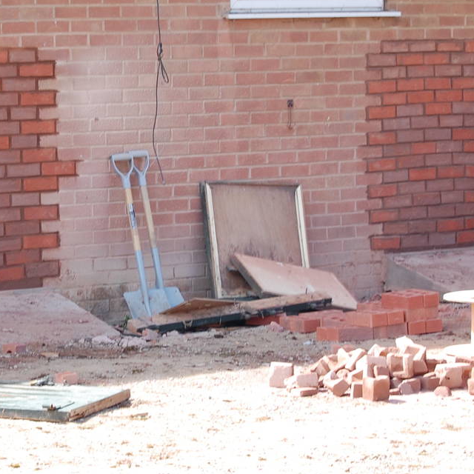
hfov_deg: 10.0
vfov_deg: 10.0
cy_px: 170
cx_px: 73
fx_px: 2712
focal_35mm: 175
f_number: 6.3
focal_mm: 55
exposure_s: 1/160
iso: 200
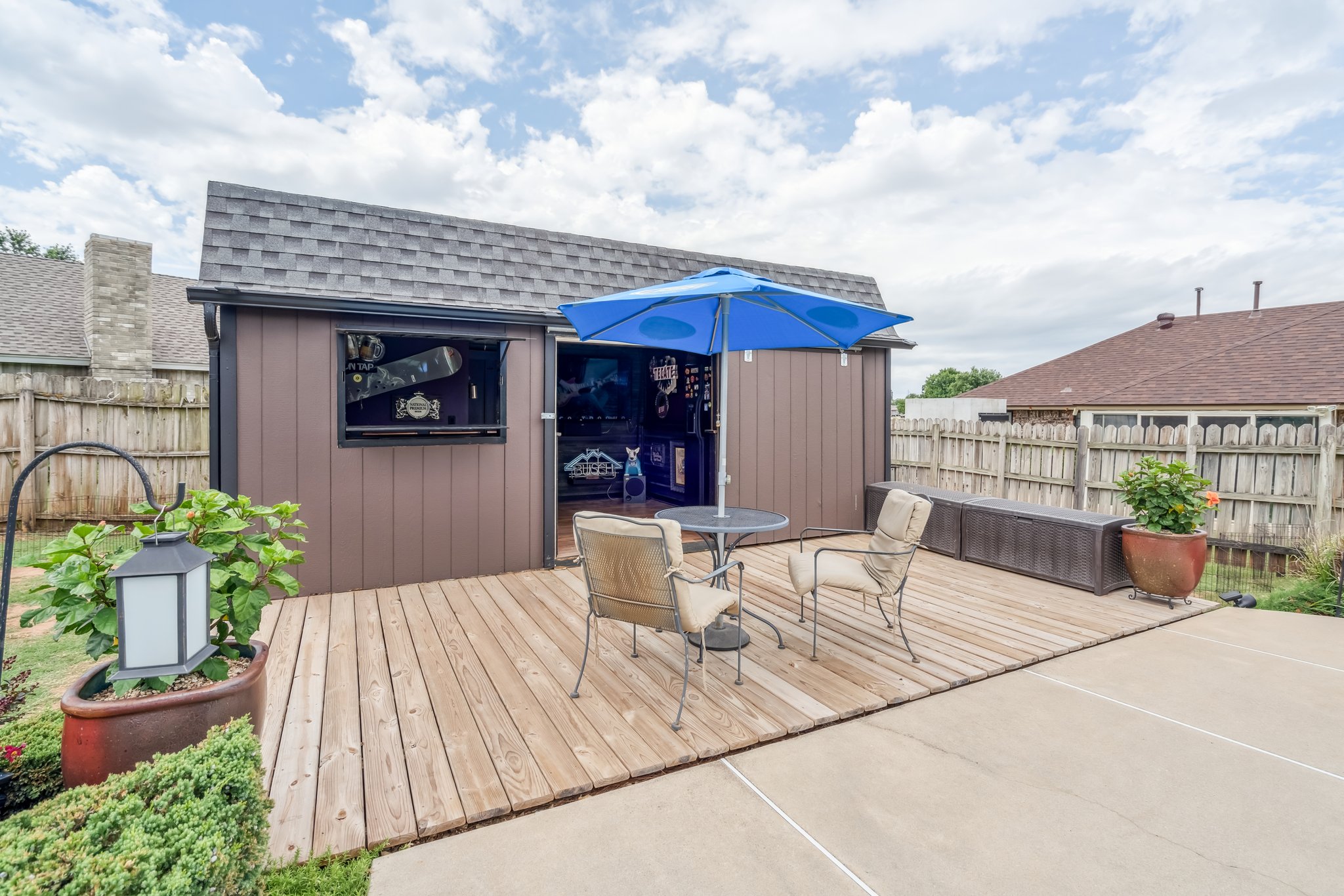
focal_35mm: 16
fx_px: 597
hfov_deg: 96.7
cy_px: 448
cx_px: 672
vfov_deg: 73.8
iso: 200
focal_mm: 16
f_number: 7.1
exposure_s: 1/500
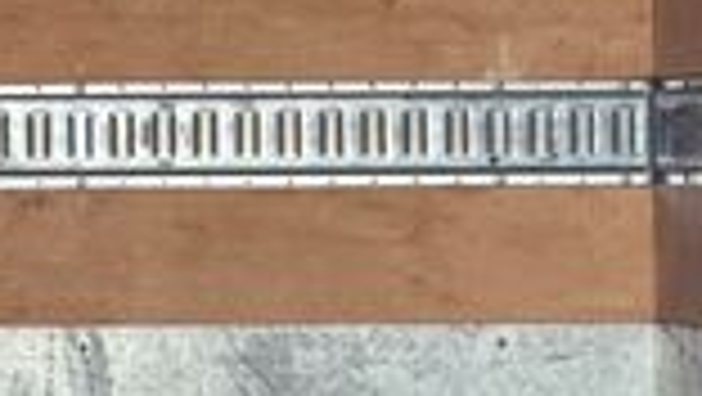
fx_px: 8308
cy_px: -315
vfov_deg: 2.7
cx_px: -306
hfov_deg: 4.8
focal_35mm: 446
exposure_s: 1/121
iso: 160
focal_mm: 16.89
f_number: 2.8
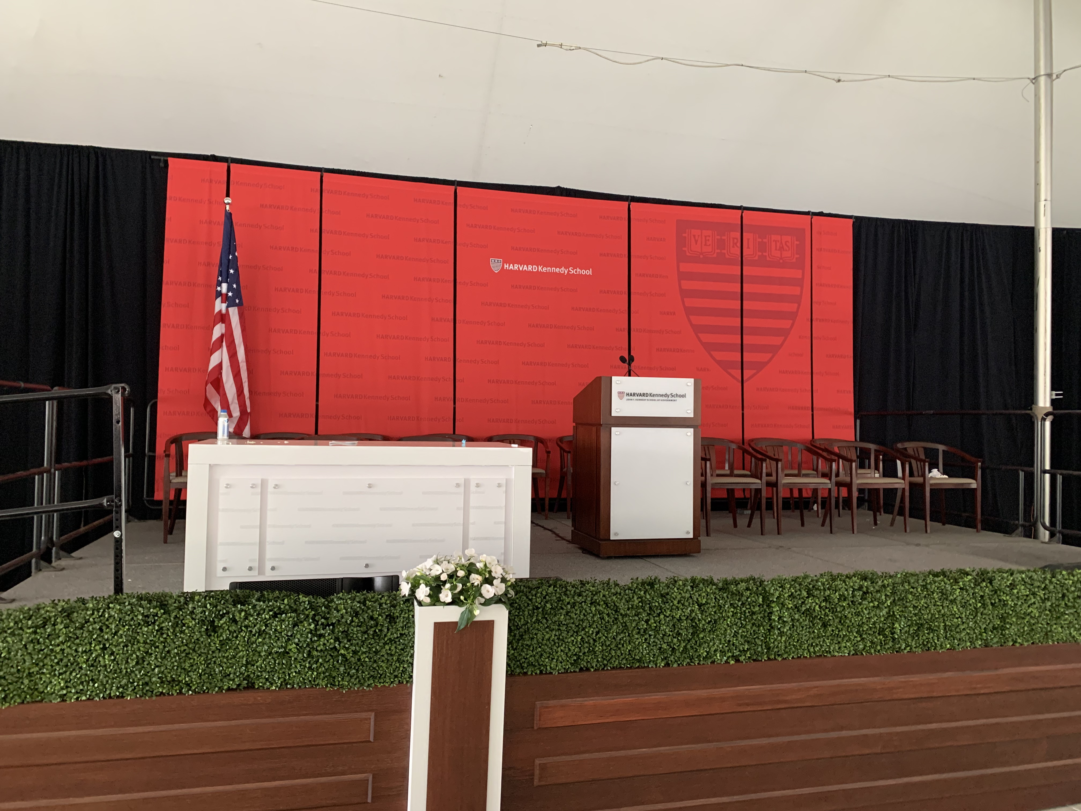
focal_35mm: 26
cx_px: 540
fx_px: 812
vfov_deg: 53.1
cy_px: 406
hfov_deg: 67.3
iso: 250
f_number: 1.8
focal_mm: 4.25
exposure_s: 1/60
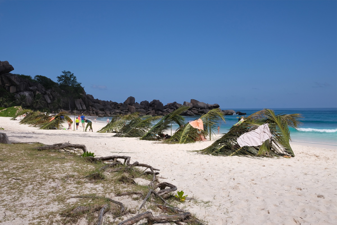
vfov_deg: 37.9
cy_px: 112
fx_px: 328
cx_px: 168
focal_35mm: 35
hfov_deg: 54.4
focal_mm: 23
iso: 200
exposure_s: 1/200
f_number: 16
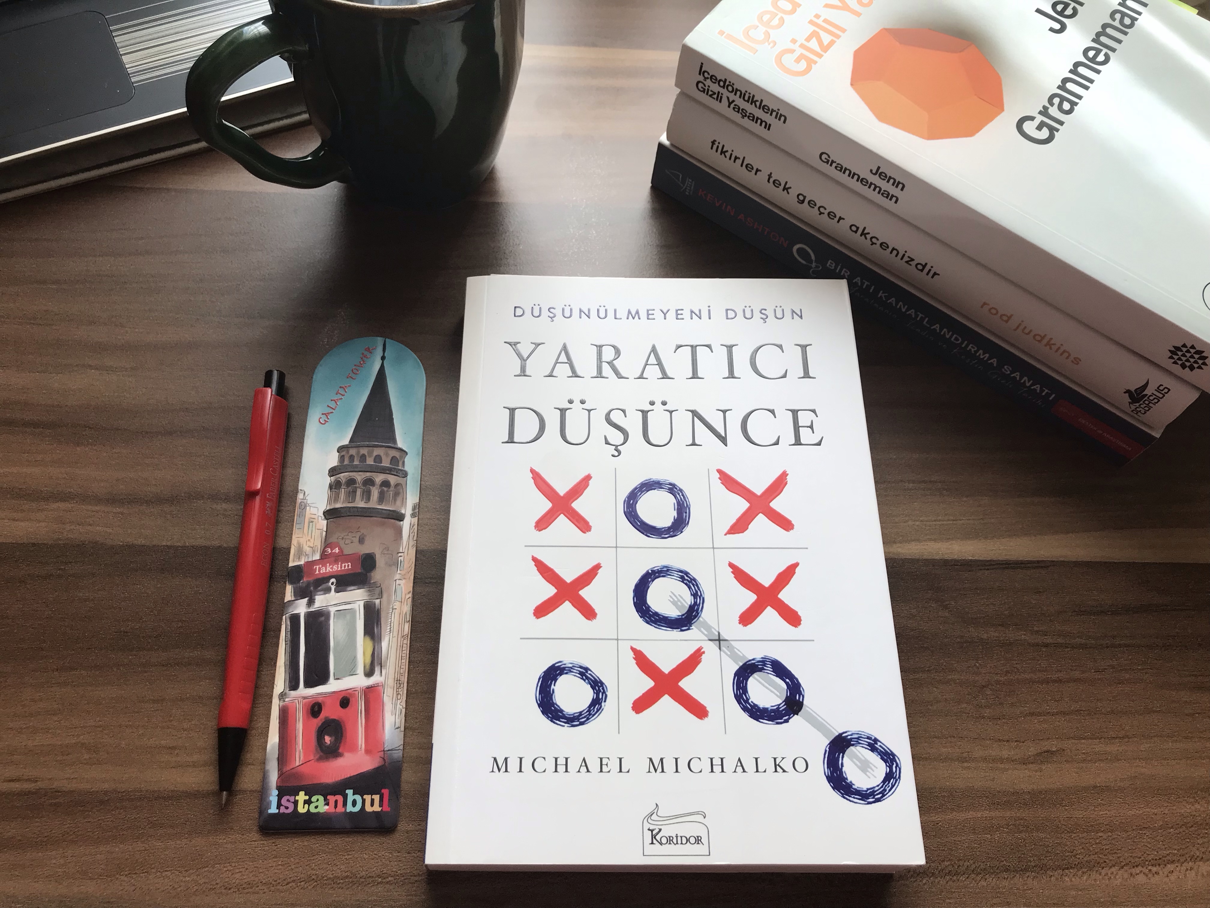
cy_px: 454
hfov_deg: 63.4
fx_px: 979
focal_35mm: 28
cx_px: 605
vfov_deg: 49.7
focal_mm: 3.99
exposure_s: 1/127
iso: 20
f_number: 1.8
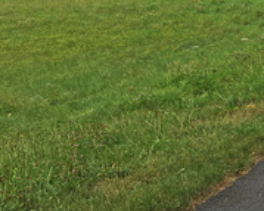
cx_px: 420
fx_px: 726
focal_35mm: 93
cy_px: -46
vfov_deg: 15.9
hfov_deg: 17.9
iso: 25
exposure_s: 1/1374
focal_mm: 4.15
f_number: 2.2
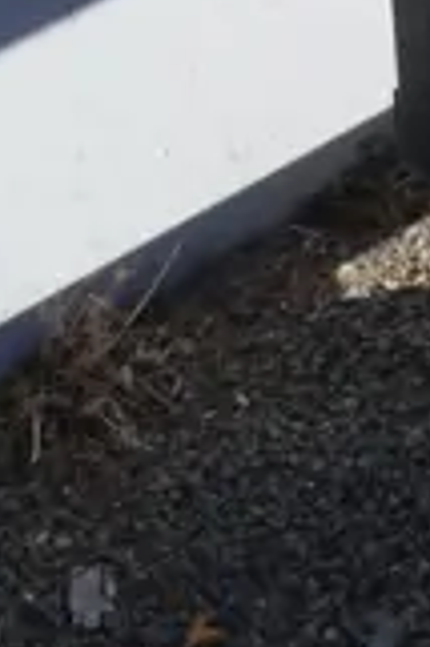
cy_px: -1398
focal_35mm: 265
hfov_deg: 5.1
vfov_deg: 6.9
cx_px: 942
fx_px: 4758
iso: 200
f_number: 8
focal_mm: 20
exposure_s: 1/320
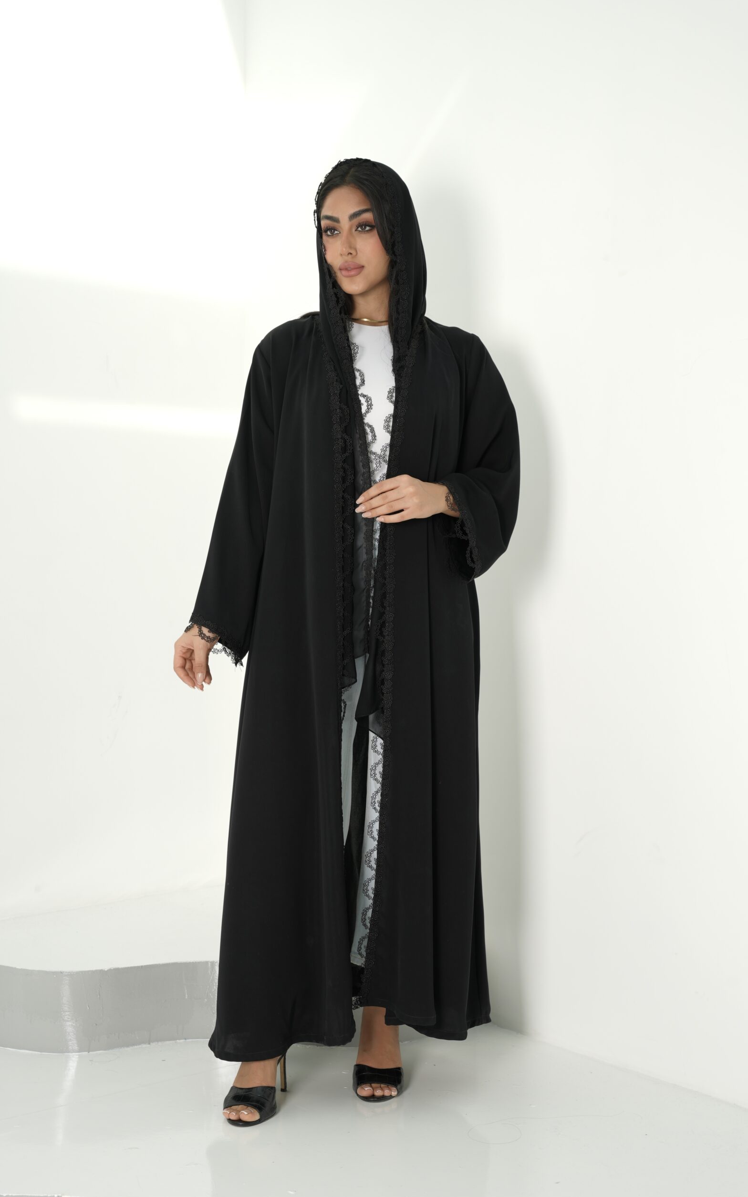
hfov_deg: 24.5
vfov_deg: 38.3
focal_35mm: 53
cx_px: 354
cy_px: 593
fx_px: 1723
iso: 80
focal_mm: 50.8
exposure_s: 1/125
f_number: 8
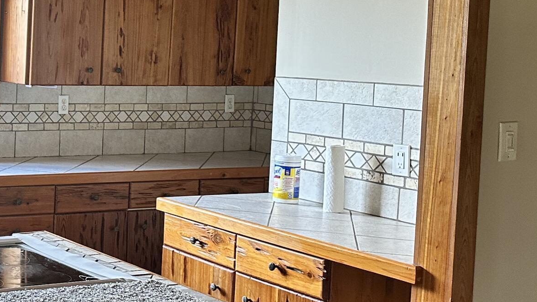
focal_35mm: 67
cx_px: -69
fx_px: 954
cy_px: 94
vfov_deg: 17.9
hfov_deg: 28.3
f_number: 1.78
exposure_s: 1/91
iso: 250
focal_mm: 6.86
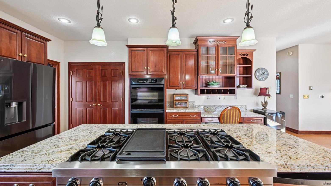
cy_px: 88
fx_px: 132
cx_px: 166
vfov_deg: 70.5
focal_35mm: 15
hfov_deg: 103.0
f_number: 8
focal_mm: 14
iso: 400
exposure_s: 1/10
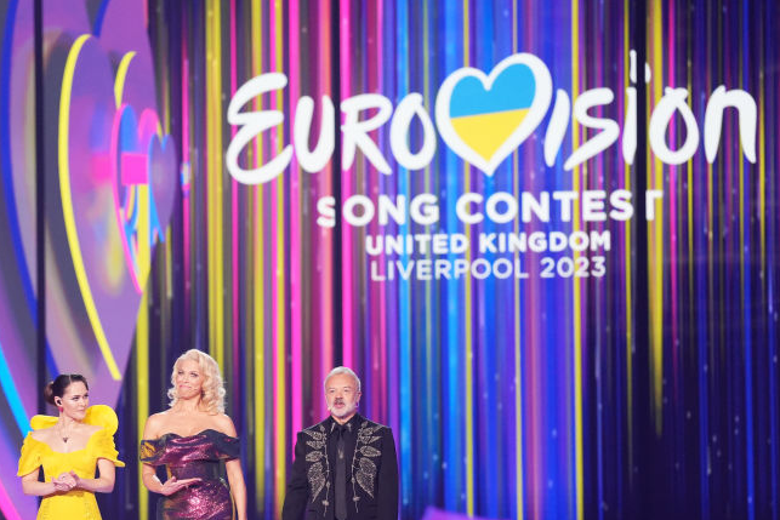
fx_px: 5244
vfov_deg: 5.7
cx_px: 277
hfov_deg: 8.5
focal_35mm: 242
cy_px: 364
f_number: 2.8
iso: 3200
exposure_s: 1/250
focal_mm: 152
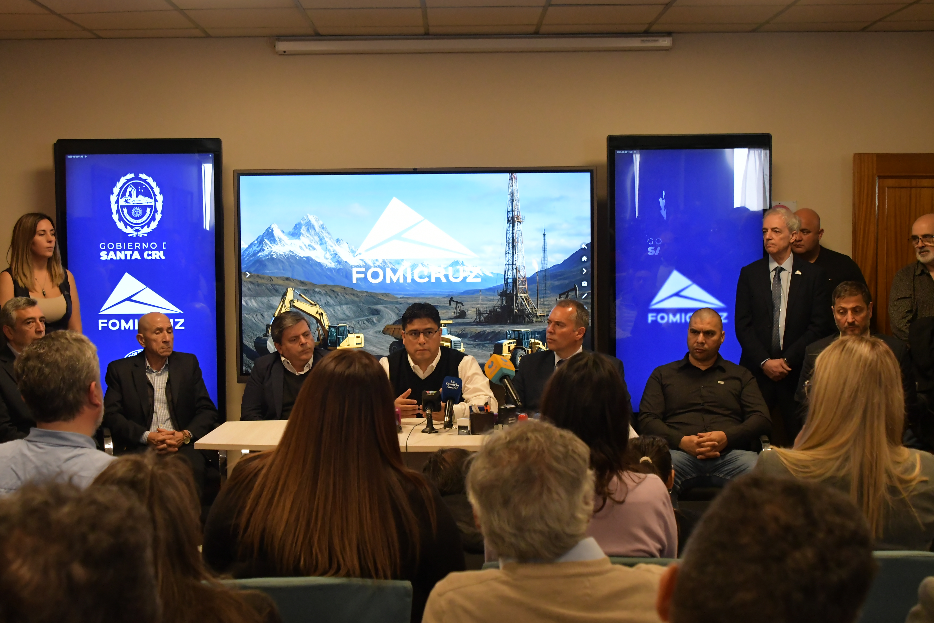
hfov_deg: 38.2
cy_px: 312
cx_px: 467
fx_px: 1349
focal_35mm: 52
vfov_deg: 26.0
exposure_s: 1/160
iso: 3200
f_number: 5.6
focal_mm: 35
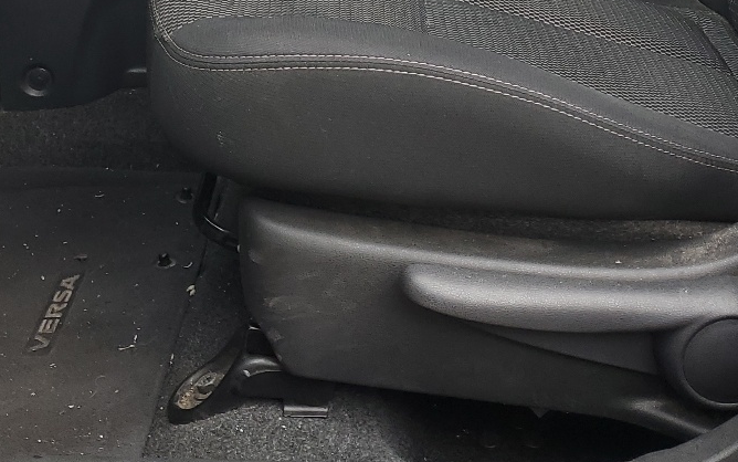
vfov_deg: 18.2
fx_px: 1328
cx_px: 367
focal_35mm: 66
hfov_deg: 31.1
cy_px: -162
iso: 50
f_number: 1.5
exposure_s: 1/135
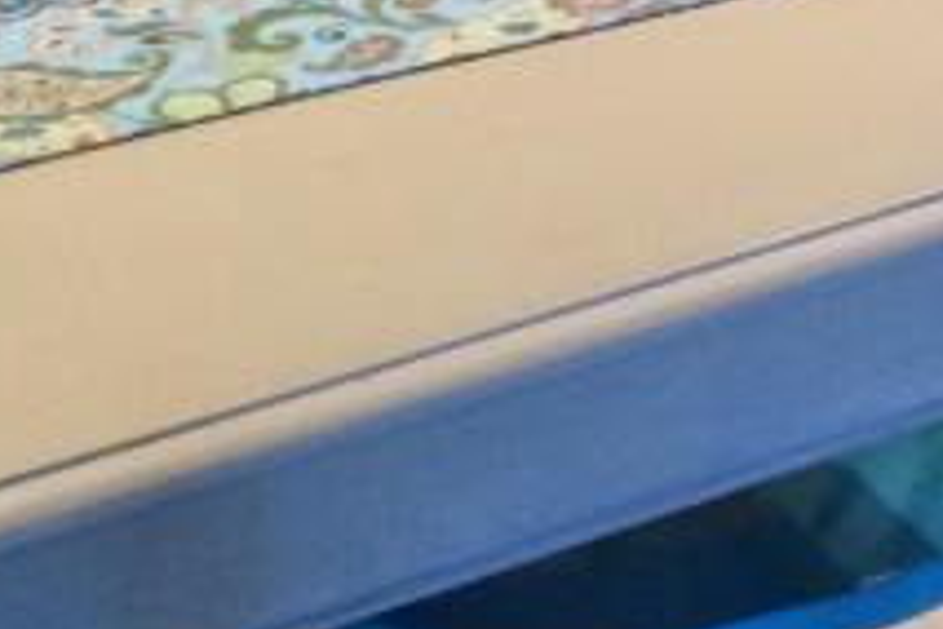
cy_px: -877
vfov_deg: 8.6
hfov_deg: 13.6
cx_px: 1231
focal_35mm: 145
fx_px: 3798
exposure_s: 1/33
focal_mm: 4.15
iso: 200
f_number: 2.2
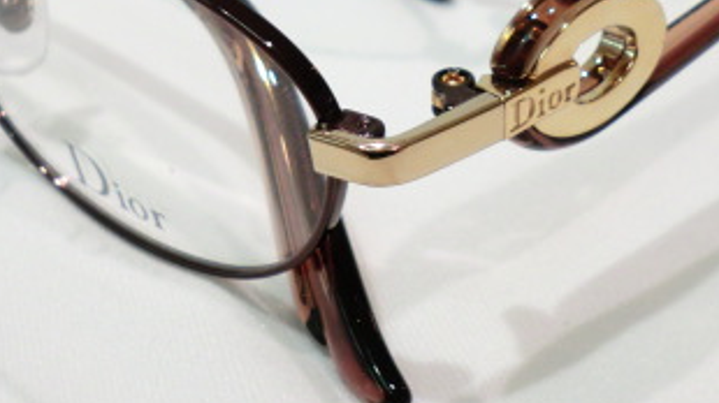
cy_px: -9
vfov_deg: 16.4
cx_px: 320
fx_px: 1372
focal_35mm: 72
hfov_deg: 29.3
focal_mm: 5.8
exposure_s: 1/60
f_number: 3.5
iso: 125
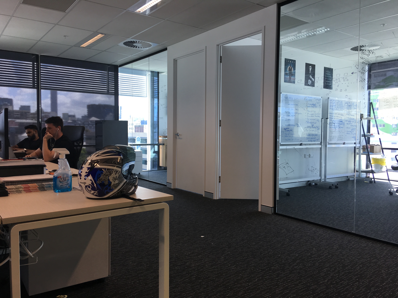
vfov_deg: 48.2
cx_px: 199
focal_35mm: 29
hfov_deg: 61.7
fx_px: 333
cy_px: 149
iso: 32
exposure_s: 1/50
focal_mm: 4.15
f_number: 2.2
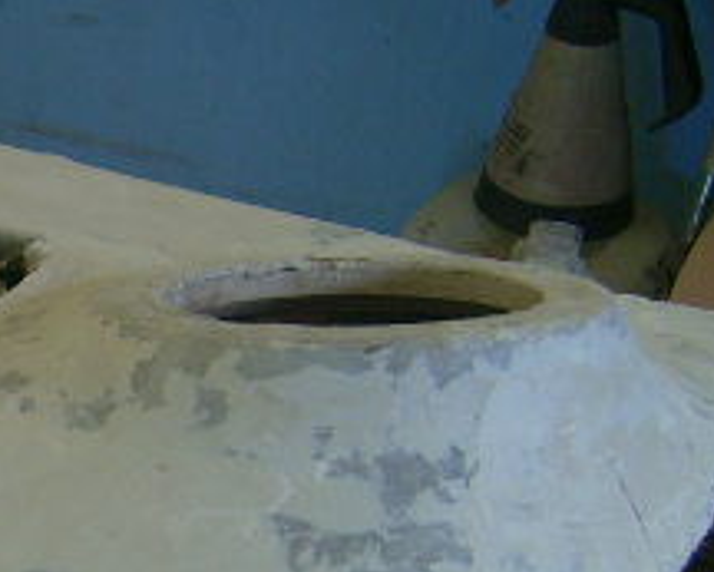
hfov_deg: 17.5
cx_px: -271
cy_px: 552
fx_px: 2135
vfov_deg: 15.0
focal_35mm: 101
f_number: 2.8
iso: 50
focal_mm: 5.95
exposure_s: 1/71
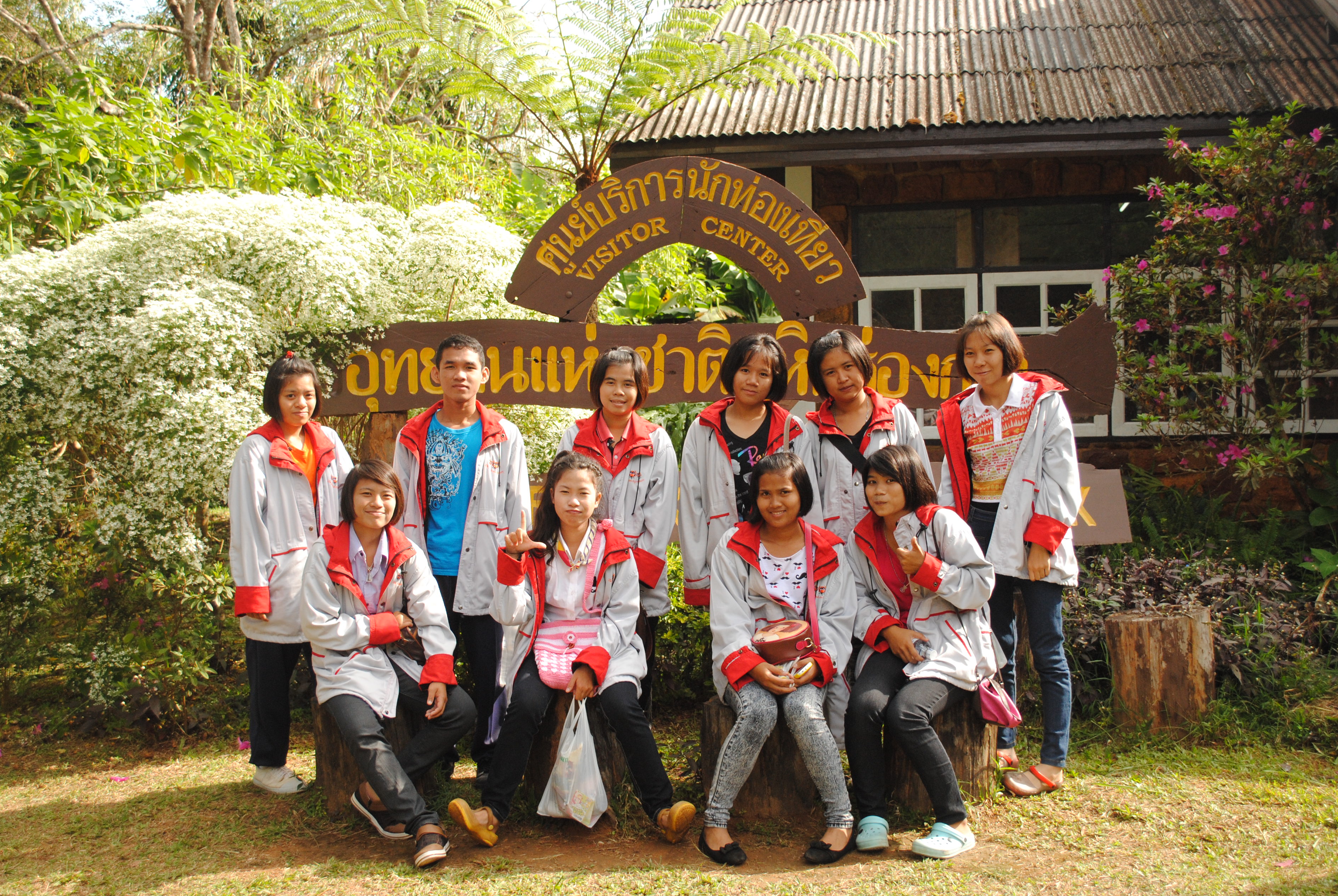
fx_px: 1488
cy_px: 447
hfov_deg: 48.4
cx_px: 674
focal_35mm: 40
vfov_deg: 33.5
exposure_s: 1/500
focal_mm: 26
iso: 400
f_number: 4.5
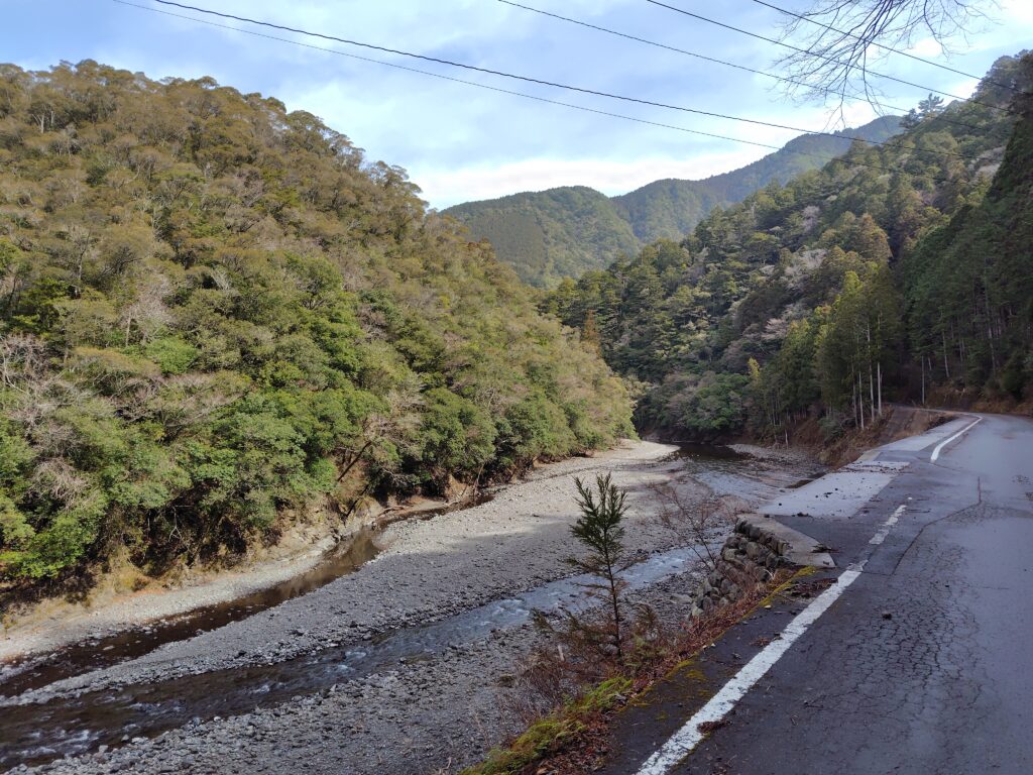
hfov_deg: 73.9
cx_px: 516
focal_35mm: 23
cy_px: 388
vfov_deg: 58.9
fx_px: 686
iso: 50
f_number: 1.9
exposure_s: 1/997
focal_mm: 5.6
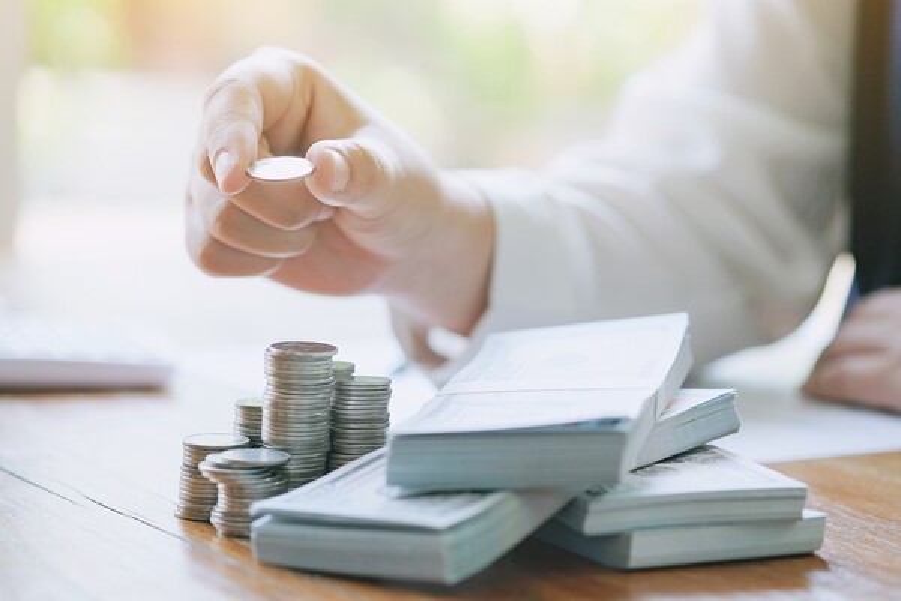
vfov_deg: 15.2
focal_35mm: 90
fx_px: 2252
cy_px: 300
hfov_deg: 22.6
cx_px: 450
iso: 200
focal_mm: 60
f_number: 2.8
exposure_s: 1/180
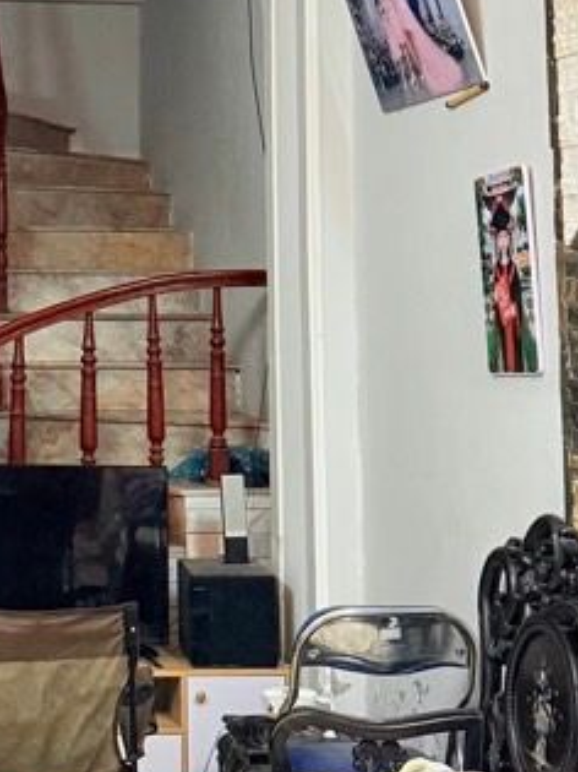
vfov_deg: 24.0
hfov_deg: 18.3
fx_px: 1738
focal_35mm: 78
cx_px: -22
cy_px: 17
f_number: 1.78
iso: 320
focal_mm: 6.76
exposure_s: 1/50
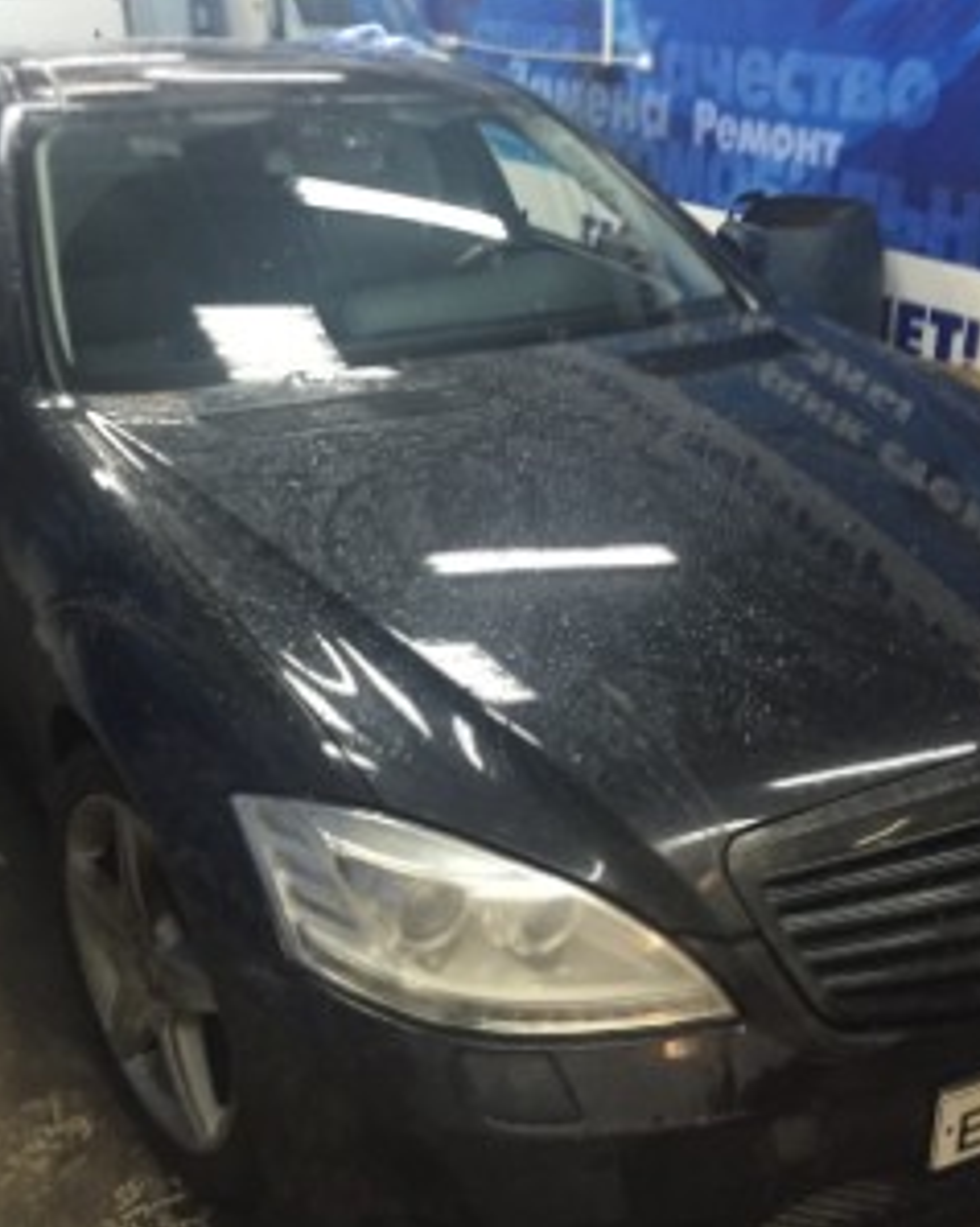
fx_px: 1379
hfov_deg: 39.1
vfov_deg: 48.0
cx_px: 515
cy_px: 614
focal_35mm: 38
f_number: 2.2
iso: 320
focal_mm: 4.15
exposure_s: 1/33
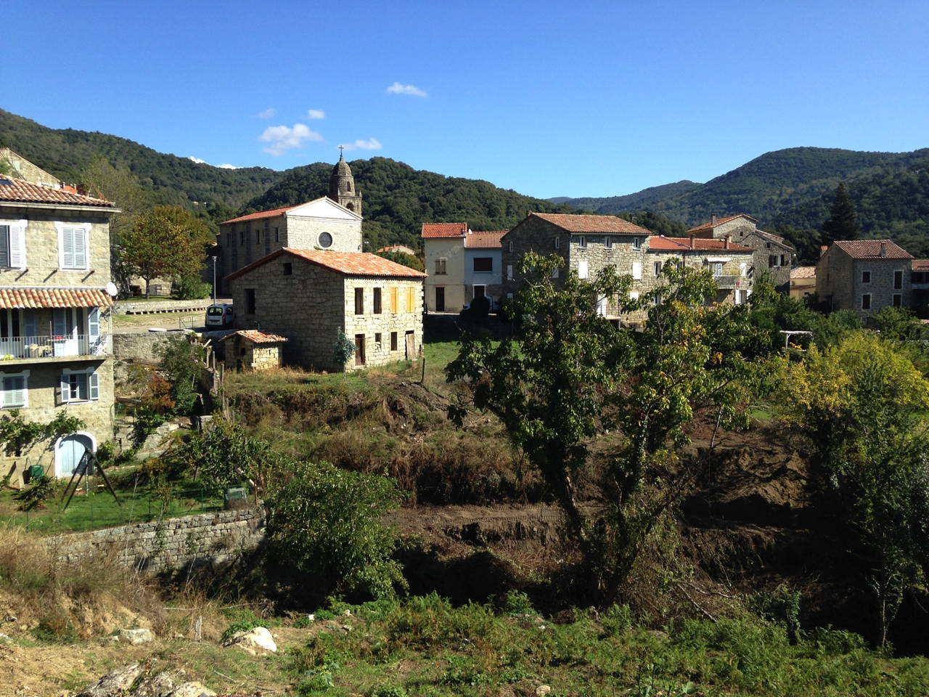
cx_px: 464
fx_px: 886
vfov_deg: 42.9
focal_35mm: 33
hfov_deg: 55.4
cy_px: 348
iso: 50
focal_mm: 4.12
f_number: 2.4
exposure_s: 1/985
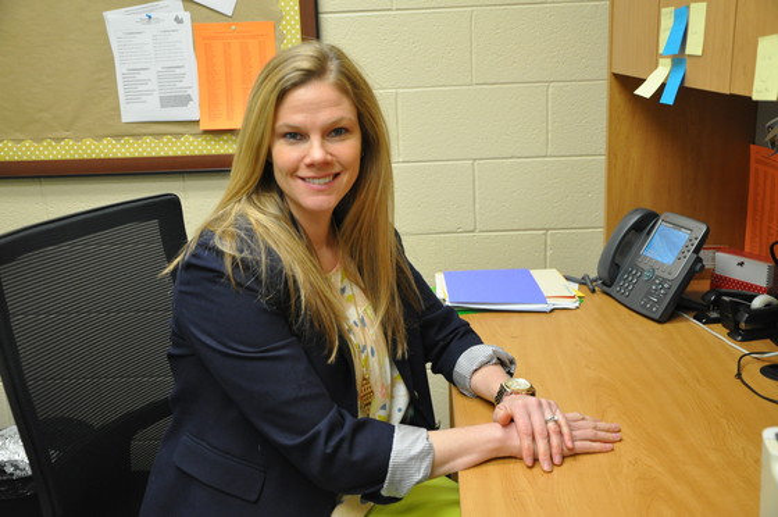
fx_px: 842
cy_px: 258
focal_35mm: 39
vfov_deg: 34.1
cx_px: 389
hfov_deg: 49.6
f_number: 4
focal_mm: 26
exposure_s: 1/40
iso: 800
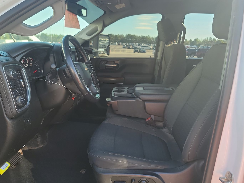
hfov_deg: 63.4
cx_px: 117
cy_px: 91
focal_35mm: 28
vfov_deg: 49.8
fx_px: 197
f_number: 1.8
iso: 77
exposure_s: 1/119
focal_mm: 6.7
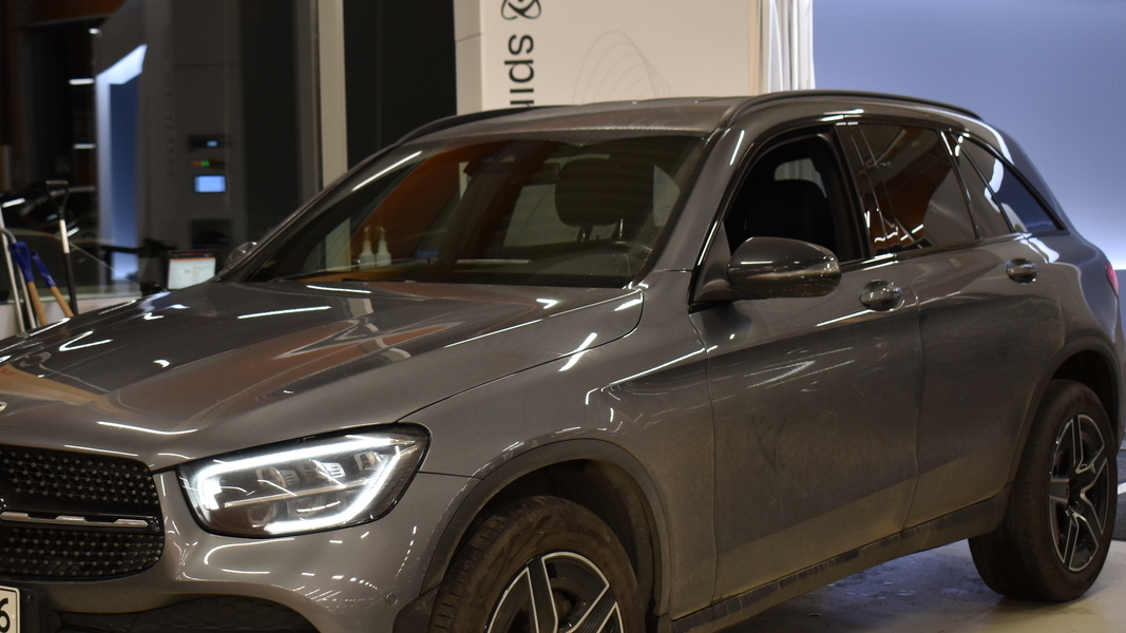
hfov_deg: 33.7
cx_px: 458
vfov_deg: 19.4
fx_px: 1851
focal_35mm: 62
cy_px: 384
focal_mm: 26
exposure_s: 1/60
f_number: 4
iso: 450
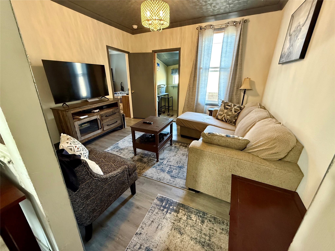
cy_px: 126
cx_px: 168
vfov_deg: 85.7
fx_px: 135
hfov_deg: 102.1
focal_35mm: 14
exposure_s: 1/60
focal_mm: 2.22
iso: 640
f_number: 2.2
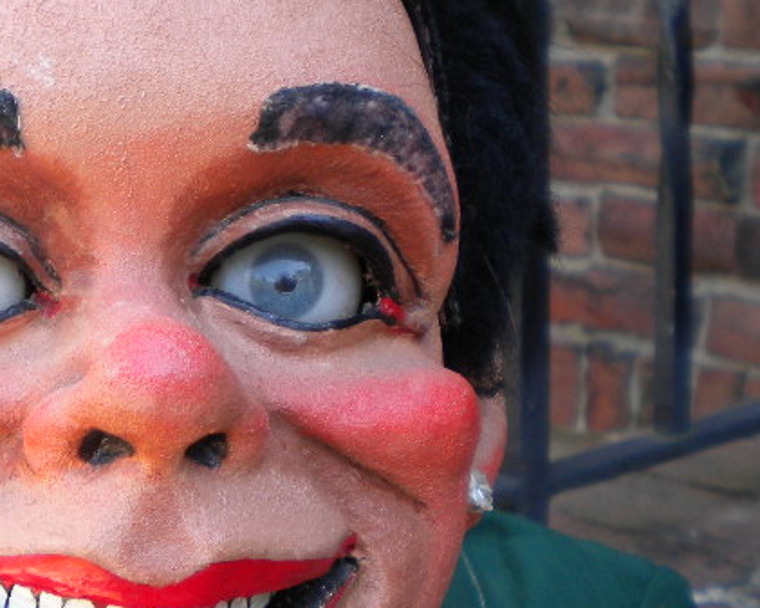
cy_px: 373
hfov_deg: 22.1
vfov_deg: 18.5
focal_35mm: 83
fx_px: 1867
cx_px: -16
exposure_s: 1/69.8
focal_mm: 6.3
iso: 80
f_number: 3.1
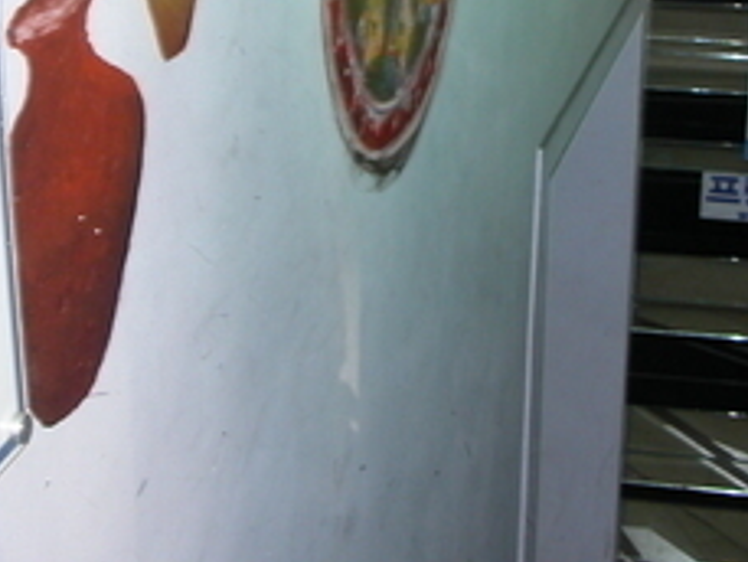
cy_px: 39
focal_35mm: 95
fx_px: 2054
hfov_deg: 20.6
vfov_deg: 15.4
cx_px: 317
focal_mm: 8.9
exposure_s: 1/30
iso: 100
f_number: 2.8
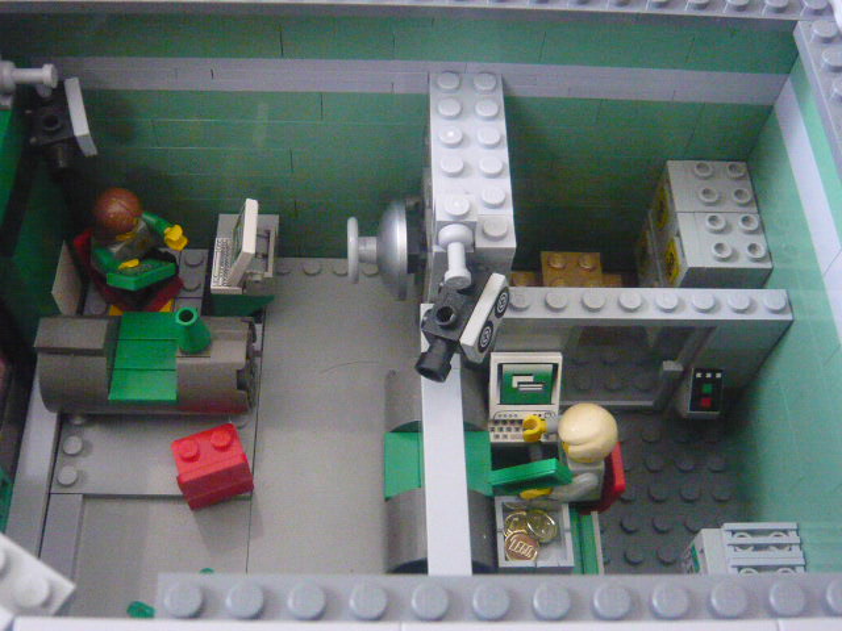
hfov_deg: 47.9
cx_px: 421
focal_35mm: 39
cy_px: 316
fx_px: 949
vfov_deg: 36.8
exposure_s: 1/15
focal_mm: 4.6
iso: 800
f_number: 2.8
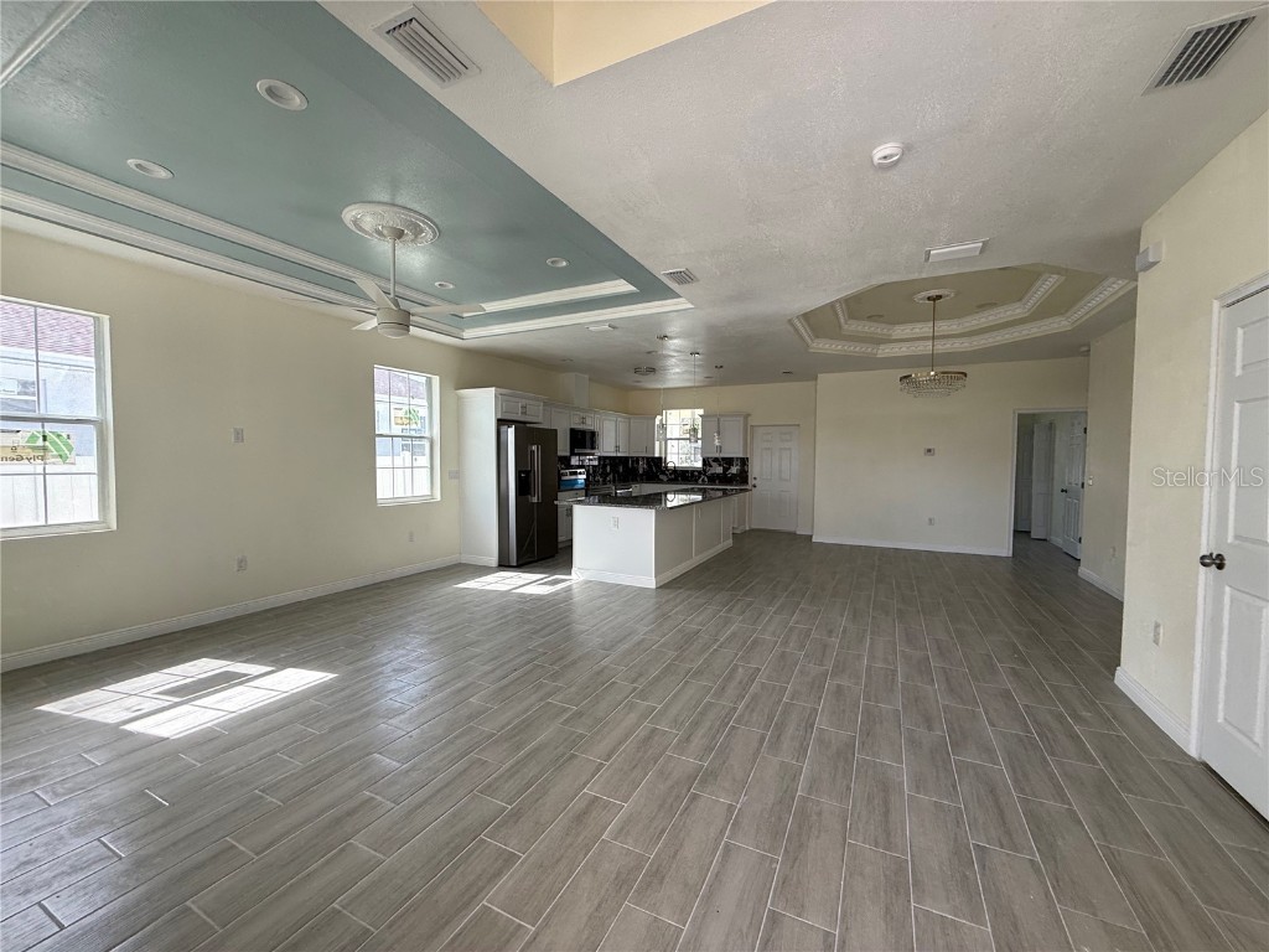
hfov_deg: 102.1
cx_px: 634
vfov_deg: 85.7
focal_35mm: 14
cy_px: 476
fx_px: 513
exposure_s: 1/191
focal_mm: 2.22
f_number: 2.2
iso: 64
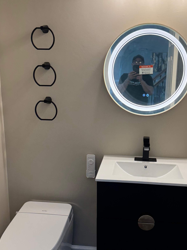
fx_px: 288
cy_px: 133
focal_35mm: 40
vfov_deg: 46.8
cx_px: 103
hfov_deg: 35.9
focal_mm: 6.76
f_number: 1.78
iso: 125
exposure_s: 1/120
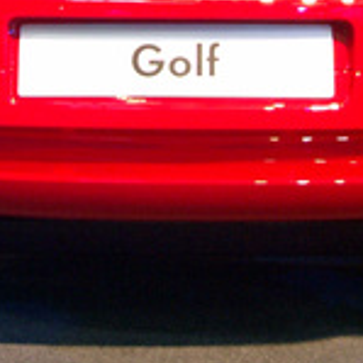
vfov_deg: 14.1
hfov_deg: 14.5
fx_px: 1424
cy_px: -79
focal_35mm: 120
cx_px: 178
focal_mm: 7.6
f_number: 2.6
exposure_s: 1/50
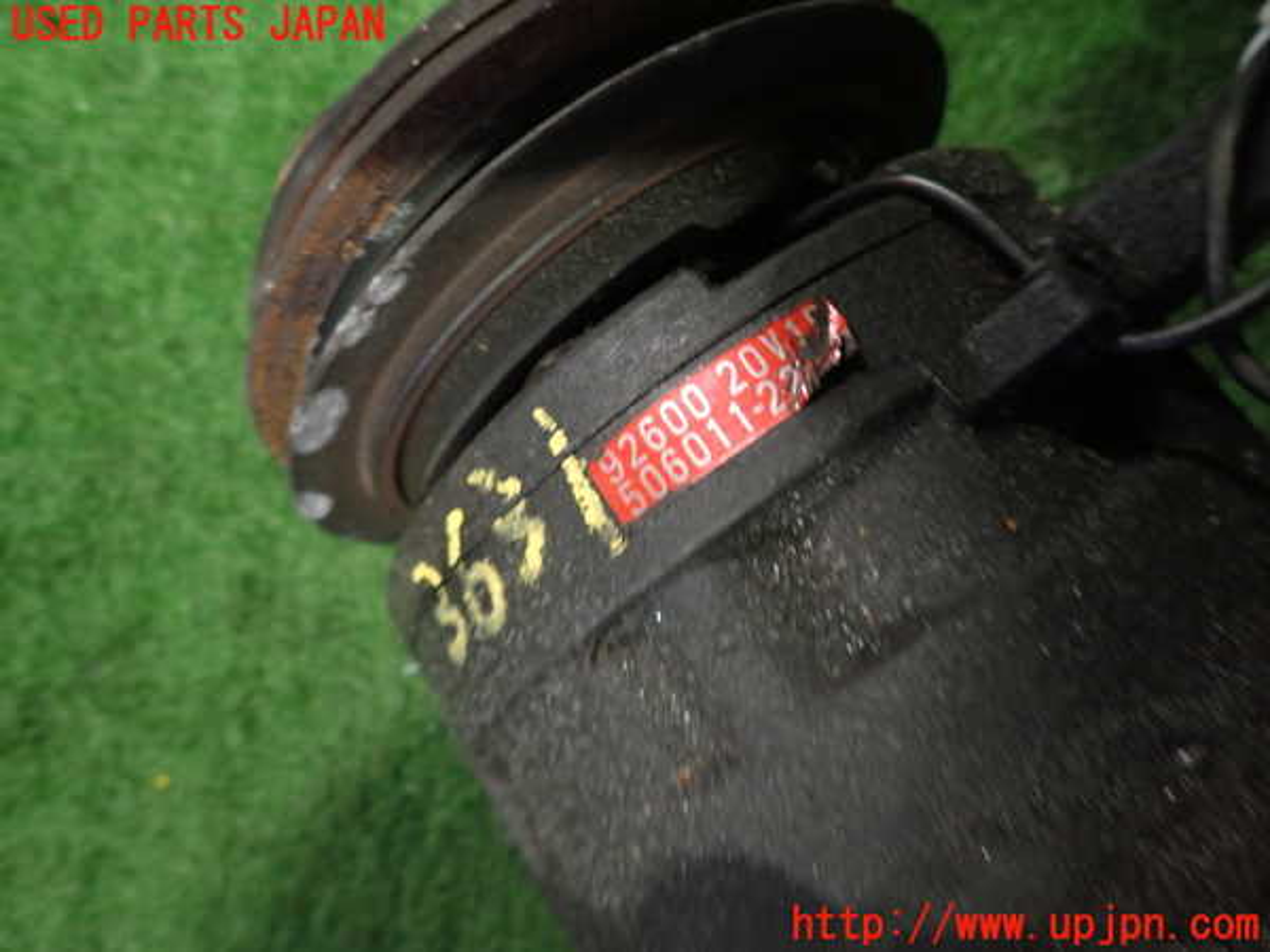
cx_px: 635
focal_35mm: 25
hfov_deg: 69.4
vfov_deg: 54.9
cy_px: 476
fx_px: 917
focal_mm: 4.5
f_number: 2
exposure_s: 1/30
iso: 400
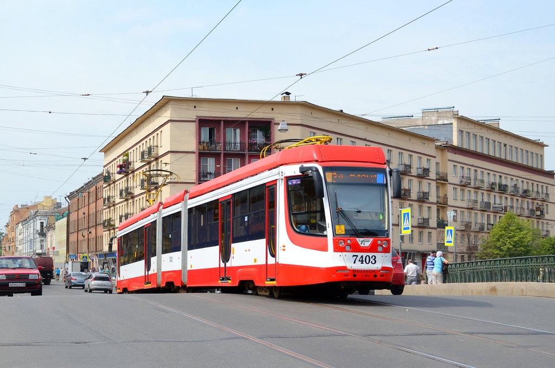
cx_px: 278
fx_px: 785
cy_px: 184
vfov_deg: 26.4
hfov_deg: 39.0
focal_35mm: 51
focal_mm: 34
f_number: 5.6
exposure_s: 1/1250
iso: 400
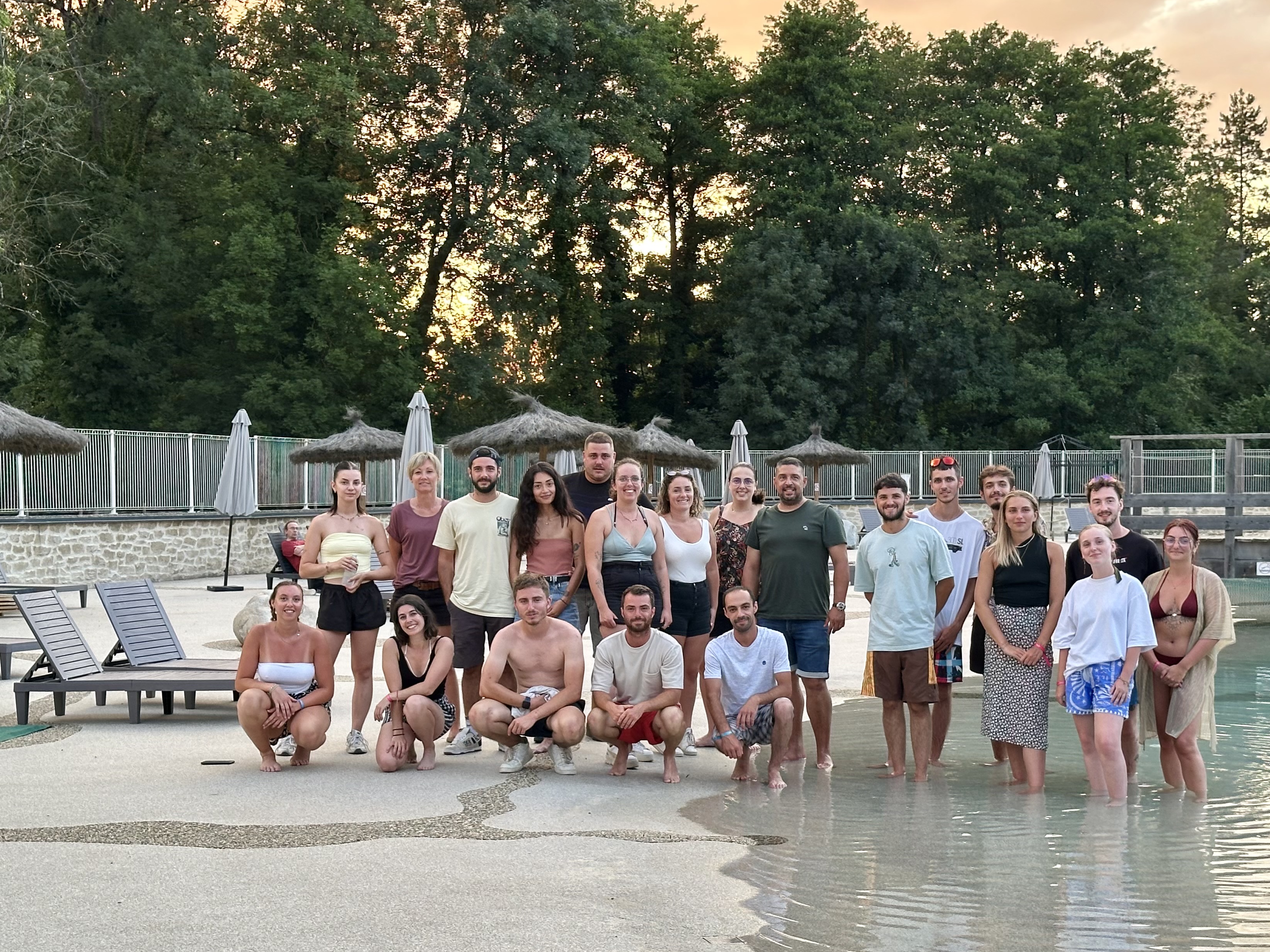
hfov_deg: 32.7
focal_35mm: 59
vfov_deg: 24.8
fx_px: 2165
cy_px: 553
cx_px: 668
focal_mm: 6.86
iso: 80
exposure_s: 1/97
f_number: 1.78
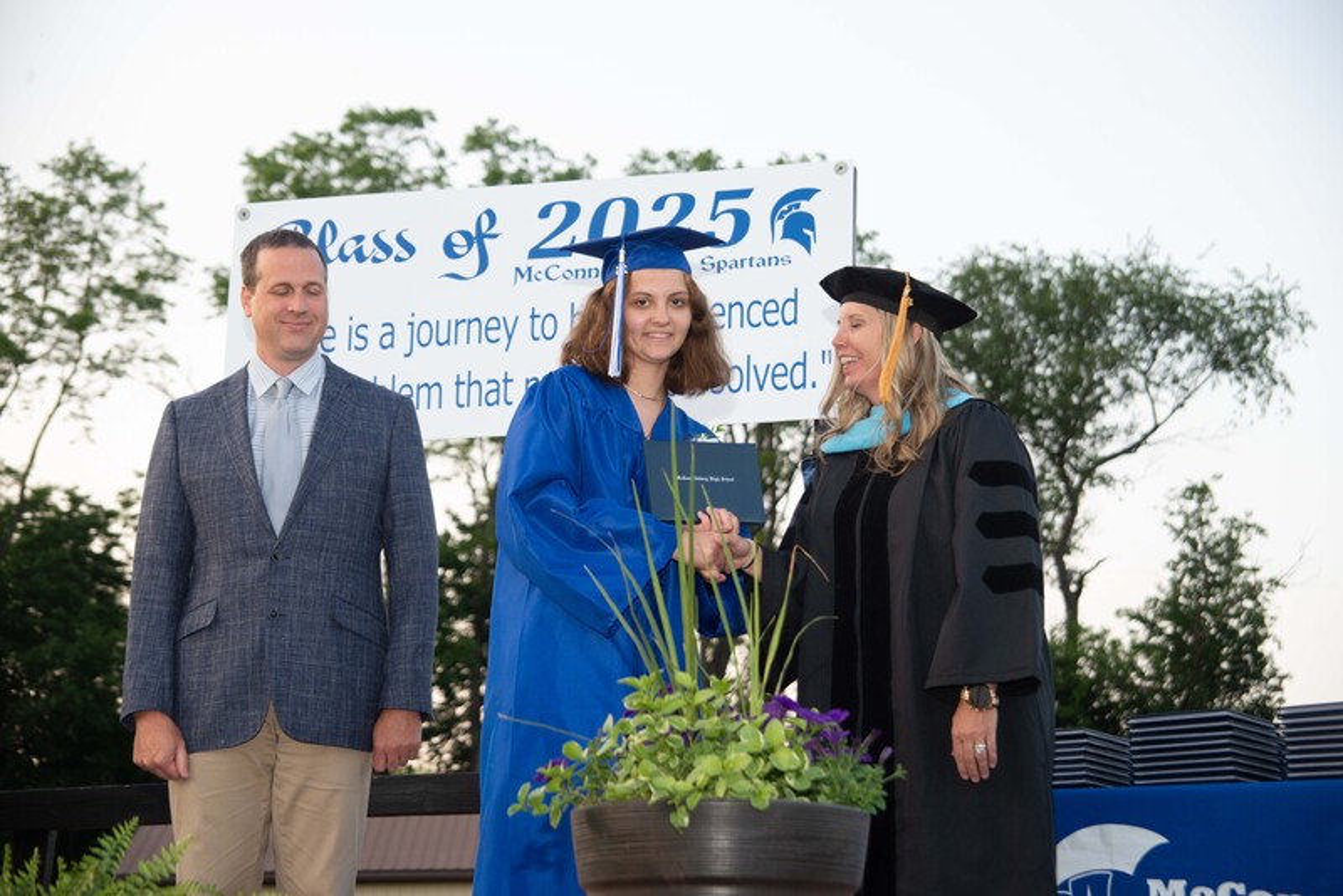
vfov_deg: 16.7
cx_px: 672
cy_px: 448
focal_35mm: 82
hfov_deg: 24.8
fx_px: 3060
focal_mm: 82
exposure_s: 1/200
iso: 800
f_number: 7.1
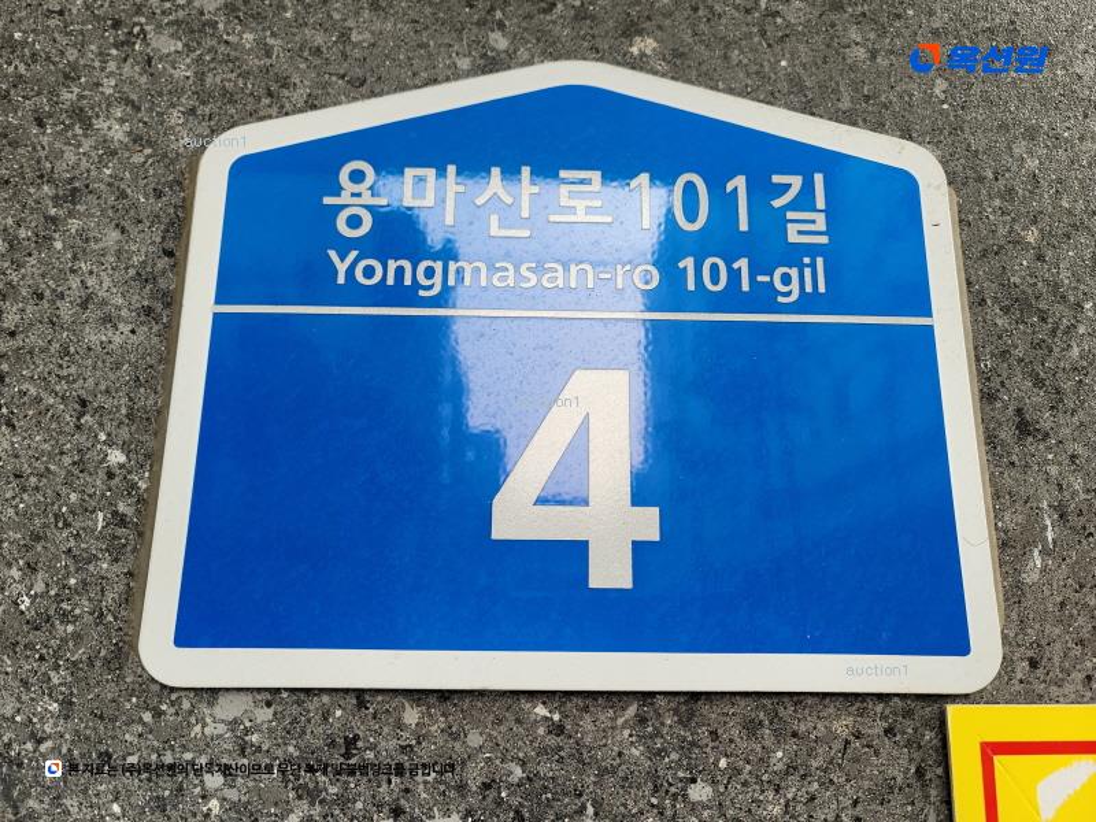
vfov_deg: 54.9
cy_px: 411
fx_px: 792
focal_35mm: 25
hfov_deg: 69.4
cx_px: 548
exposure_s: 1/134
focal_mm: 7
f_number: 1.8
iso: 20
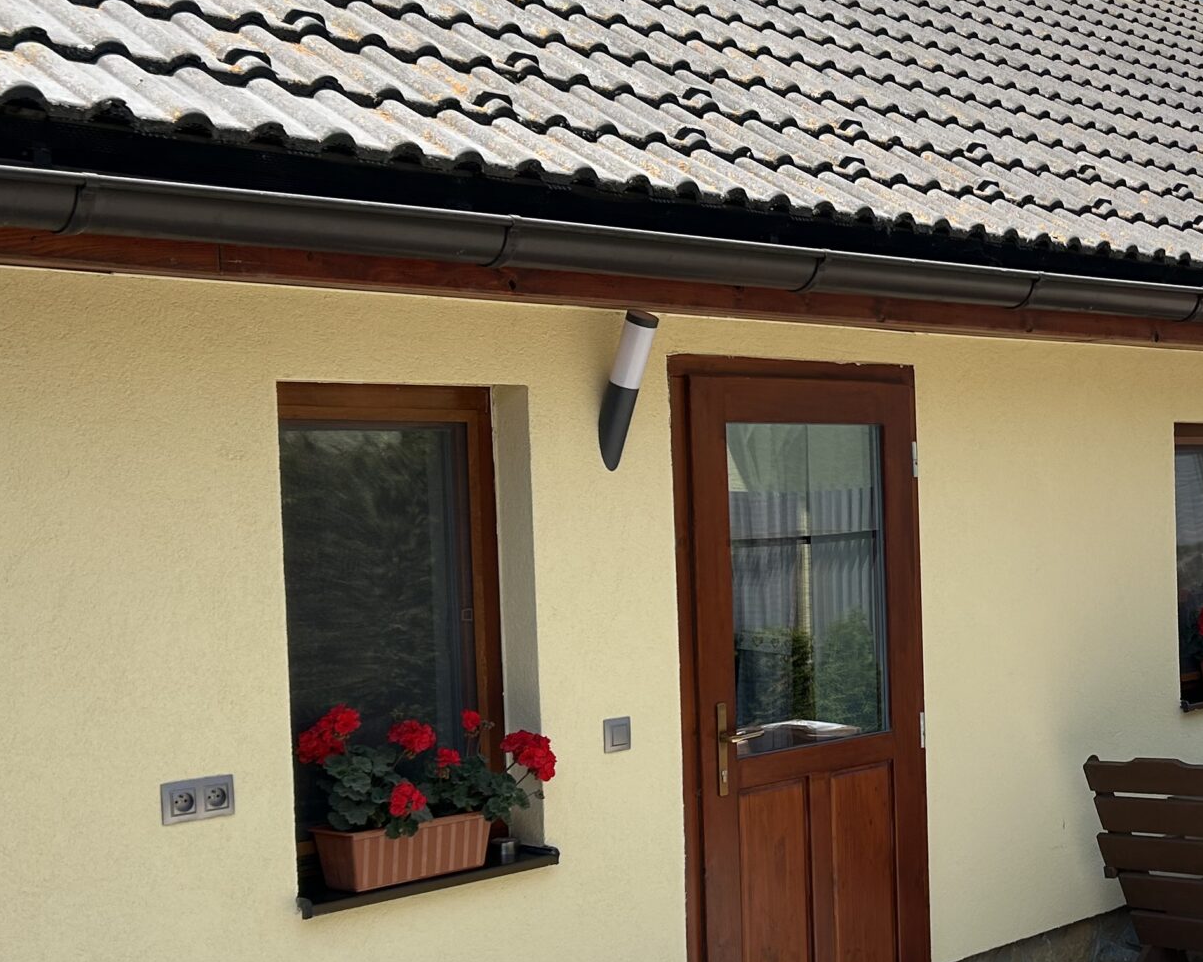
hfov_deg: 33.6
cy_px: 555
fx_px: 1922
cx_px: 988
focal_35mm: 54
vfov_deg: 28.1
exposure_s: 1/2457
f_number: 1.5
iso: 50
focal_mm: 5.7
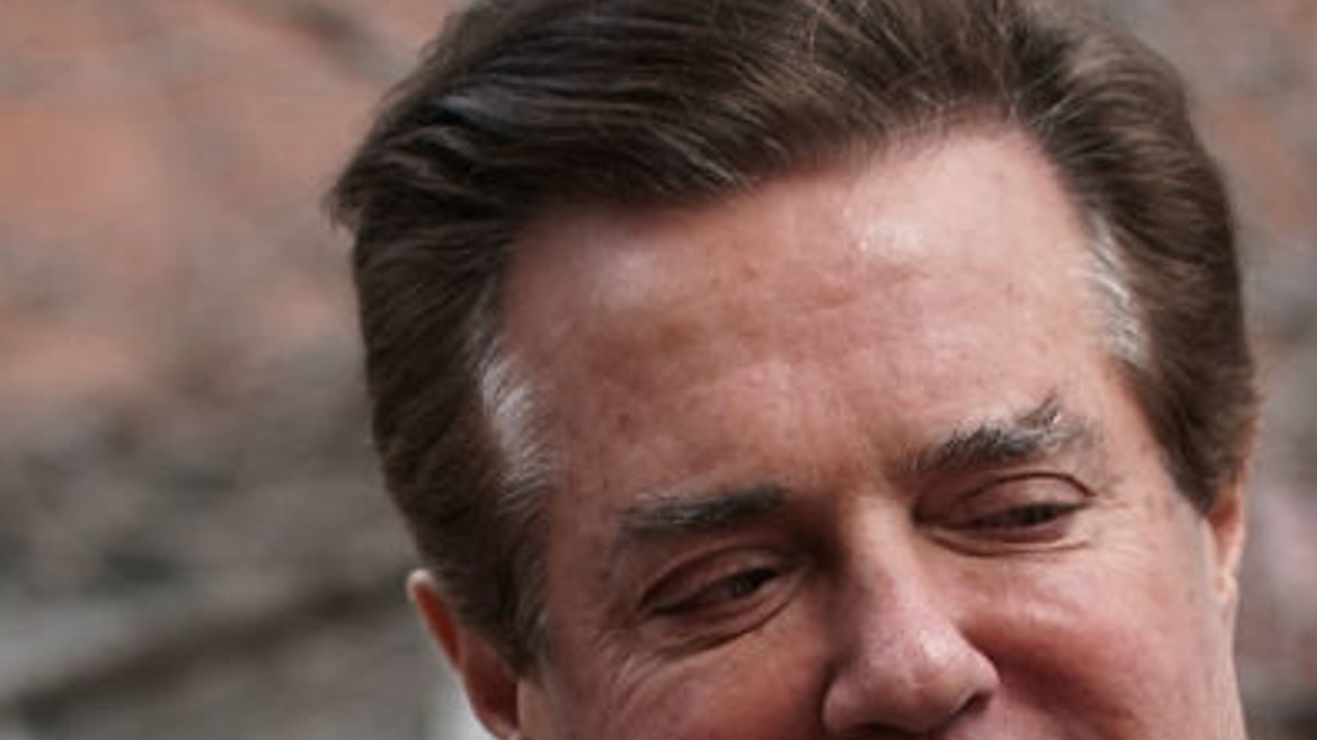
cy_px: 942
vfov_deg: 4.0
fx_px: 10614
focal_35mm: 304
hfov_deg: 7.0
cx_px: 1564
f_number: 5.6
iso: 400
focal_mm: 112
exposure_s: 1/800
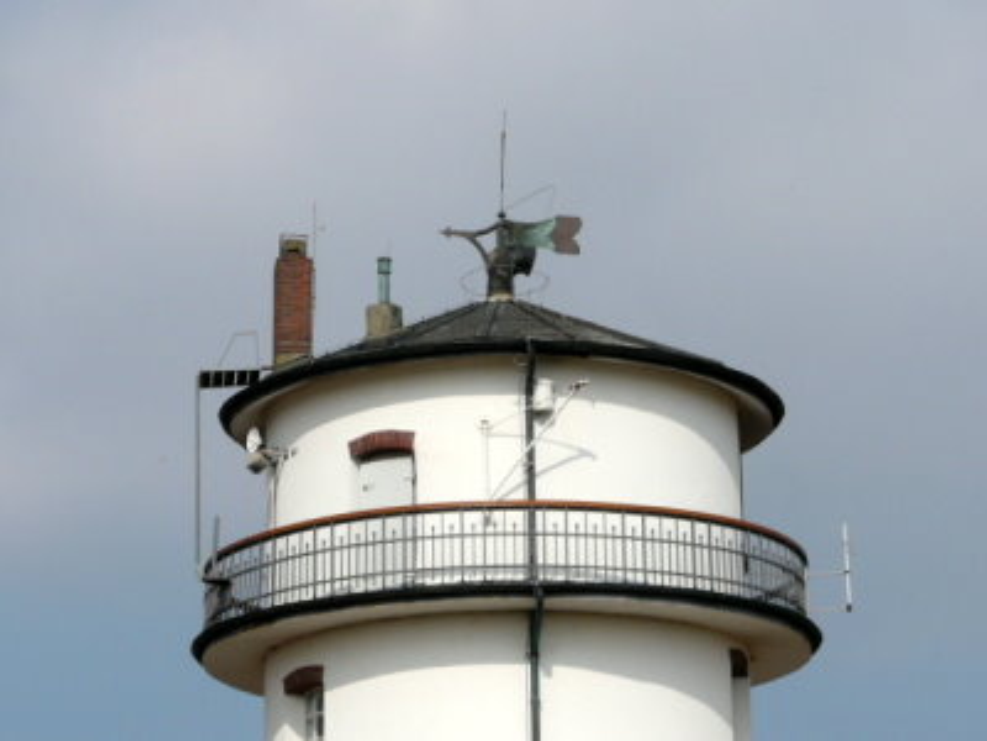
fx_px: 3422
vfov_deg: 12.3
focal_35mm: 120
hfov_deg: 16.4
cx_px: 494
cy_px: 370
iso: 100
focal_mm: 12.3
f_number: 4.5
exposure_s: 1/1300
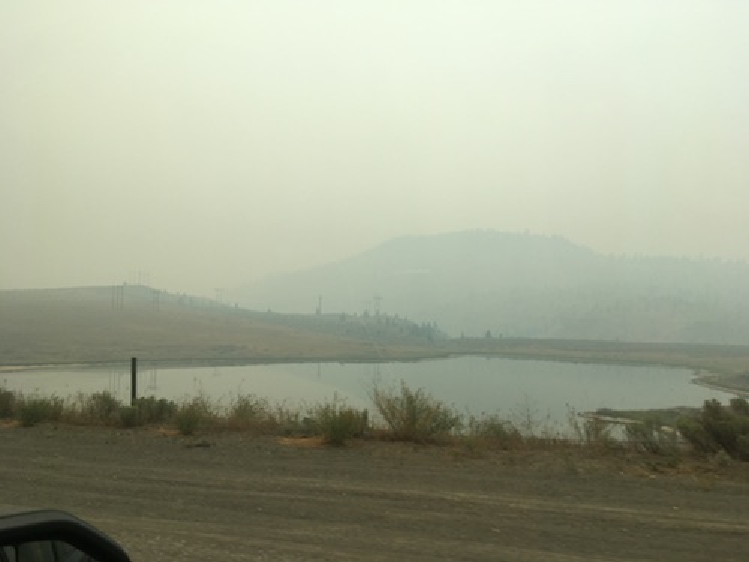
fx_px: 627
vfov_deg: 48.2
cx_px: 374
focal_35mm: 29
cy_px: 281
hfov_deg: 61.7
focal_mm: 4.15
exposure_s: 1/884
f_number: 2.2
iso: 25
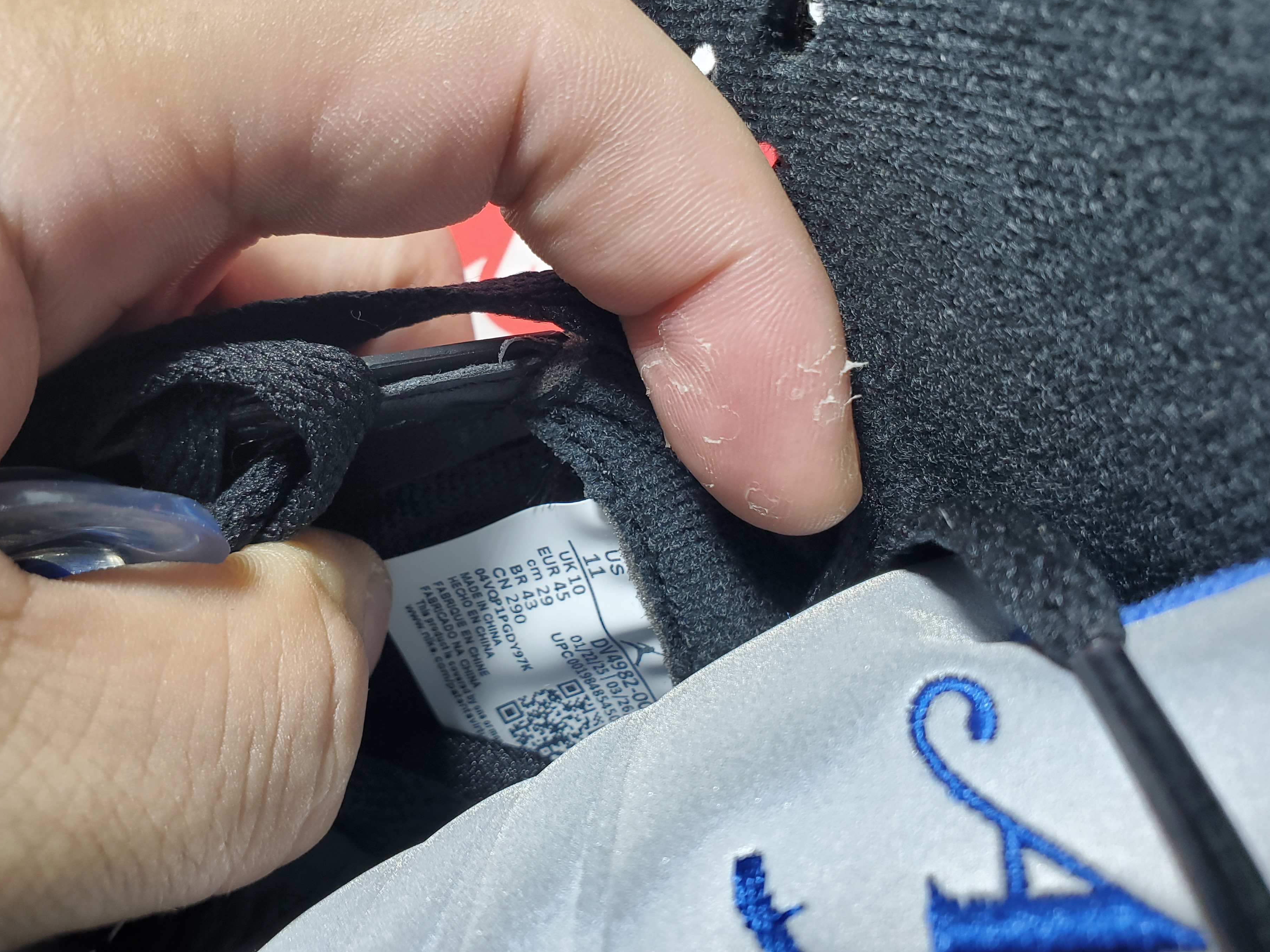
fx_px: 1064
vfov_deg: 48.2
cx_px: 604
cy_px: 430
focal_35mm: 29
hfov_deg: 61.6
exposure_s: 1/100
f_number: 2.4
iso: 64
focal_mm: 4.3
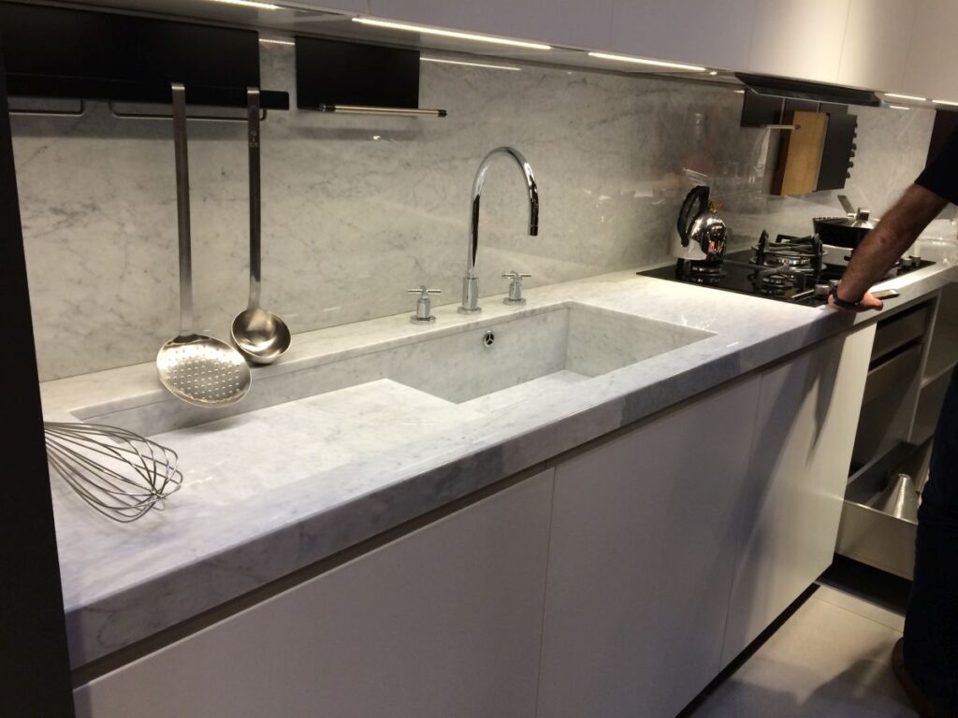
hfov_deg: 60.0
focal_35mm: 30
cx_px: 479
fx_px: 830
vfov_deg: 46.8
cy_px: 359
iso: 50
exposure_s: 1/30
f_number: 2.2
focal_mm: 4.12
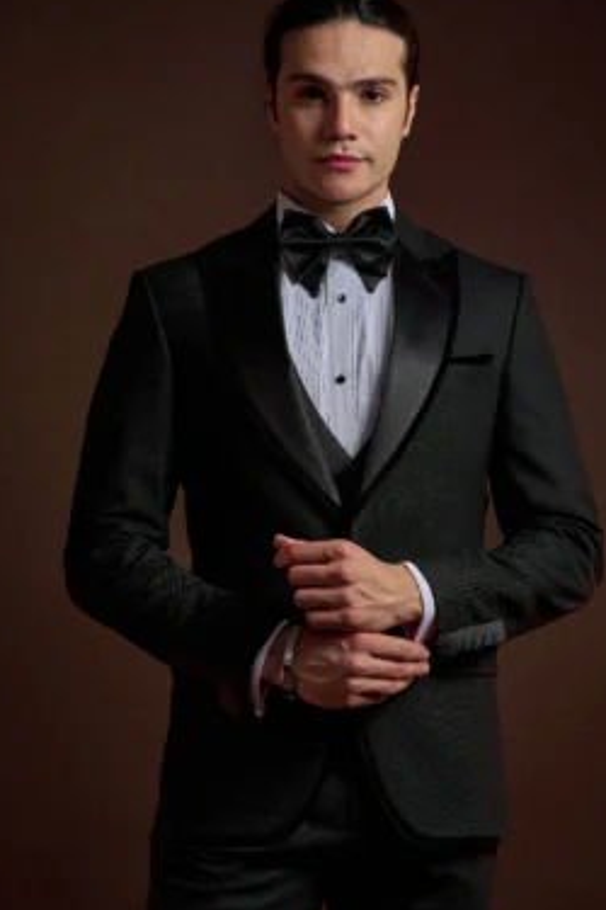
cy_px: 434
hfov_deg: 13.4
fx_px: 2575
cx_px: 337
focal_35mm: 102
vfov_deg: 20.0
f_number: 4.5
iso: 200
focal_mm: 85
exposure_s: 1/125
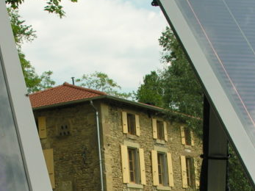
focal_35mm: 101
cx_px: 115
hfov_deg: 19.4
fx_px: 744
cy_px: 241
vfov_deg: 14.1
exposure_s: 1/197
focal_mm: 8.9
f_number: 6.3
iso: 50
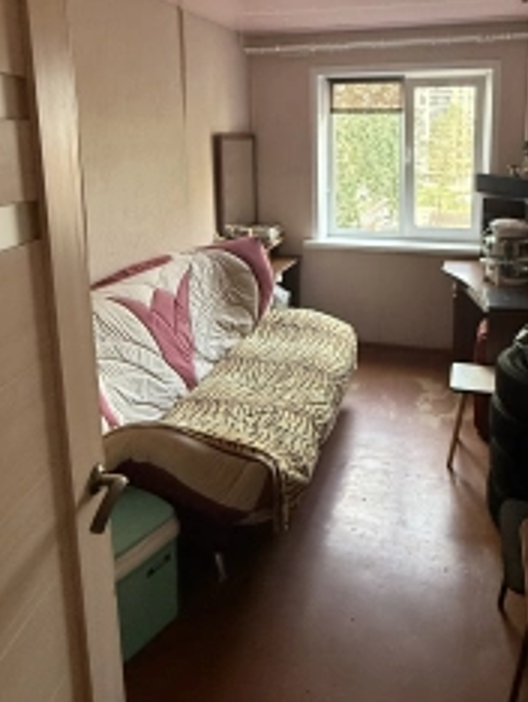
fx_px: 568
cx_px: 332
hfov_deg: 49.3
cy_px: 240
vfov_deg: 62.0
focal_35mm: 28
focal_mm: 2.22
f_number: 2.2
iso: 400
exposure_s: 1/100
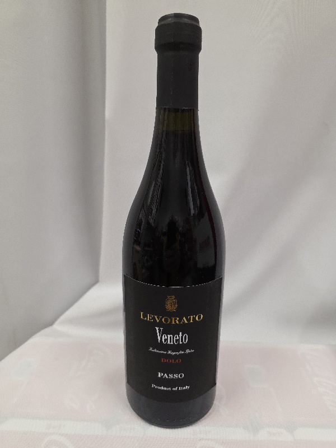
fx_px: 298
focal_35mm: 23
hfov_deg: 58.9
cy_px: 224
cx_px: 168
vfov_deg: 73.9
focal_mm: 6.3
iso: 500
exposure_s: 1/101
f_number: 1.7
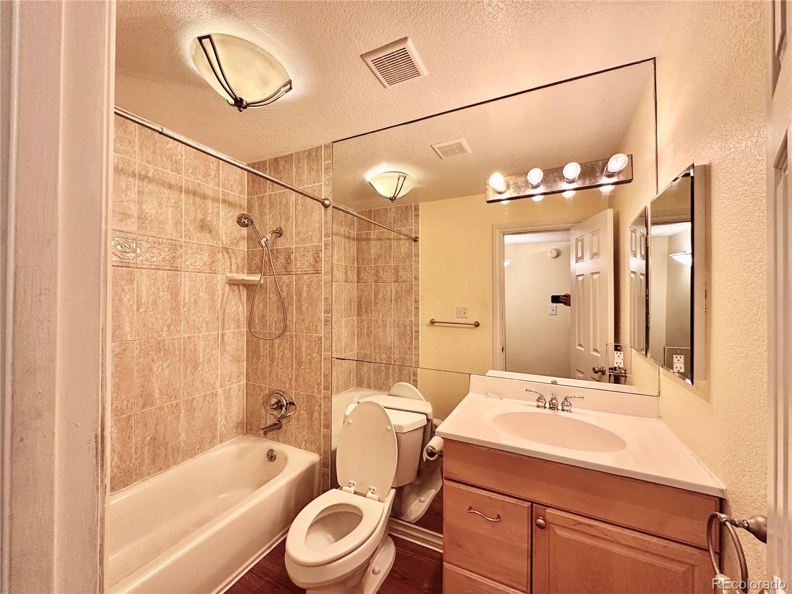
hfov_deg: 102.1
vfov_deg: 85.7
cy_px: 297
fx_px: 320
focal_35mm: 14
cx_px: 396
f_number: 2.2
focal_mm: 2.22
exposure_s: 1/120
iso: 200
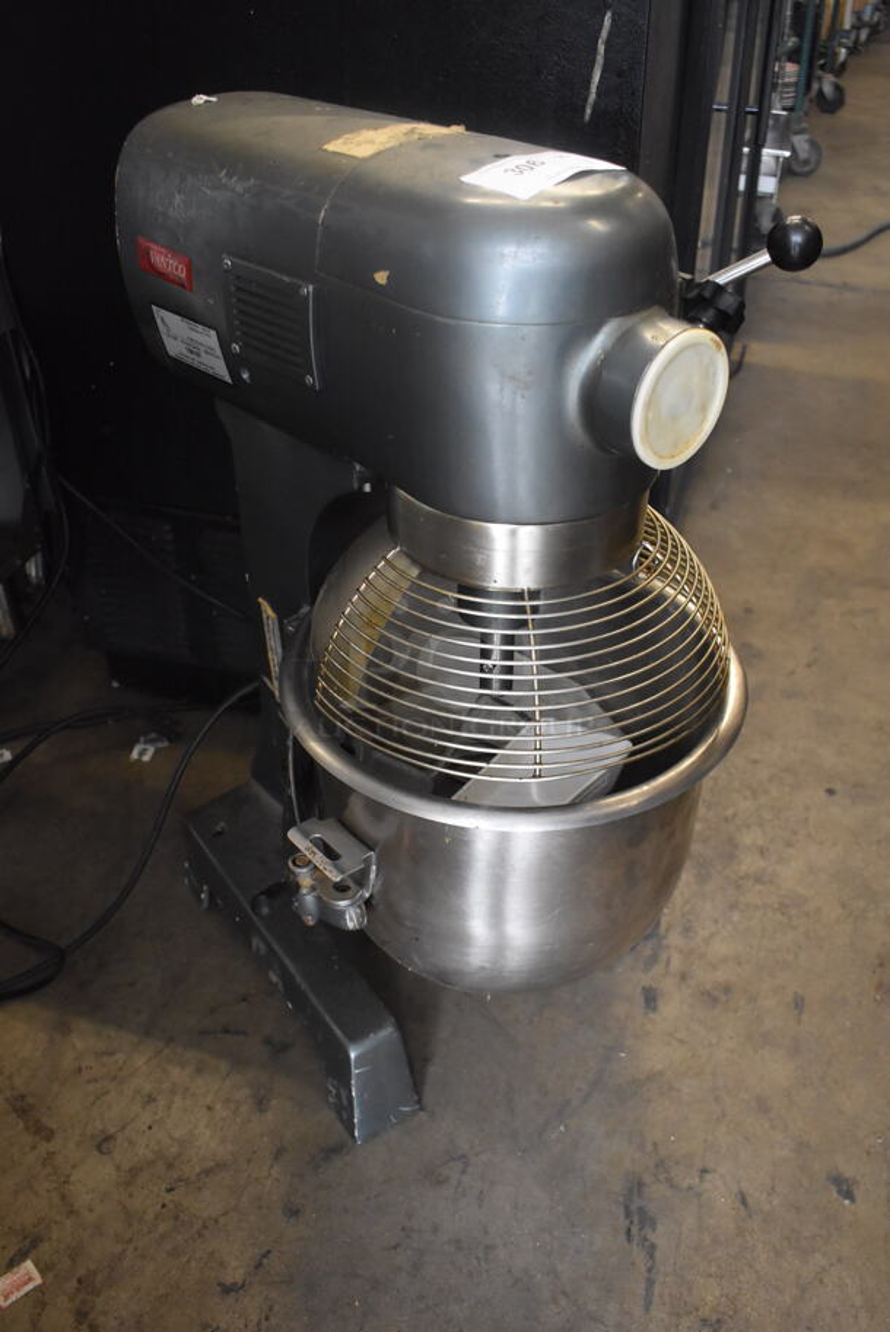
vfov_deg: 59.5
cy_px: 666
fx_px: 1166
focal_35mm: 32
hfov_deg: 41.8
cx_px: 445
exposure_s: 1/125
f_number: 3.8
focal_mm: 21
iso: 2800
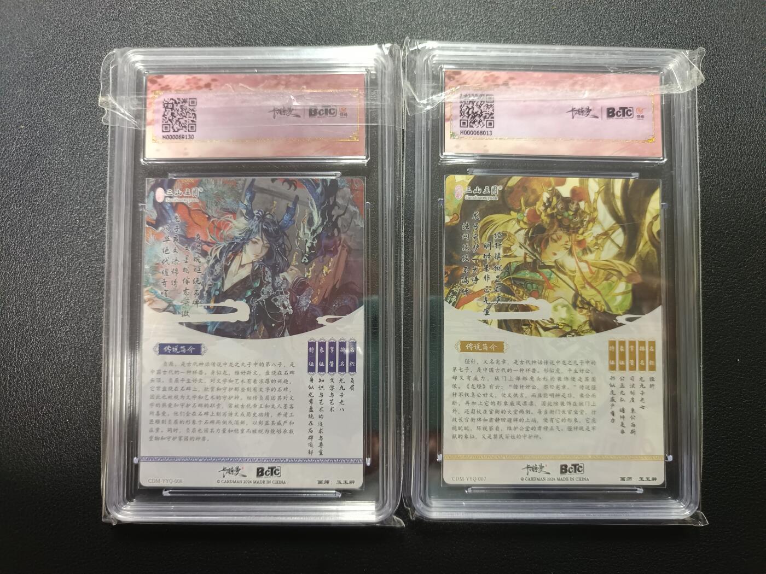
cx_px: 383
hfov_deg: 71.6
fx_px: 531
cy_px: 287
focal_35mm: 24
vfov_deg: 56.8
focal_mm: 5.31
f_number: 1.7
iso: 1003
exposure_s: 1/25
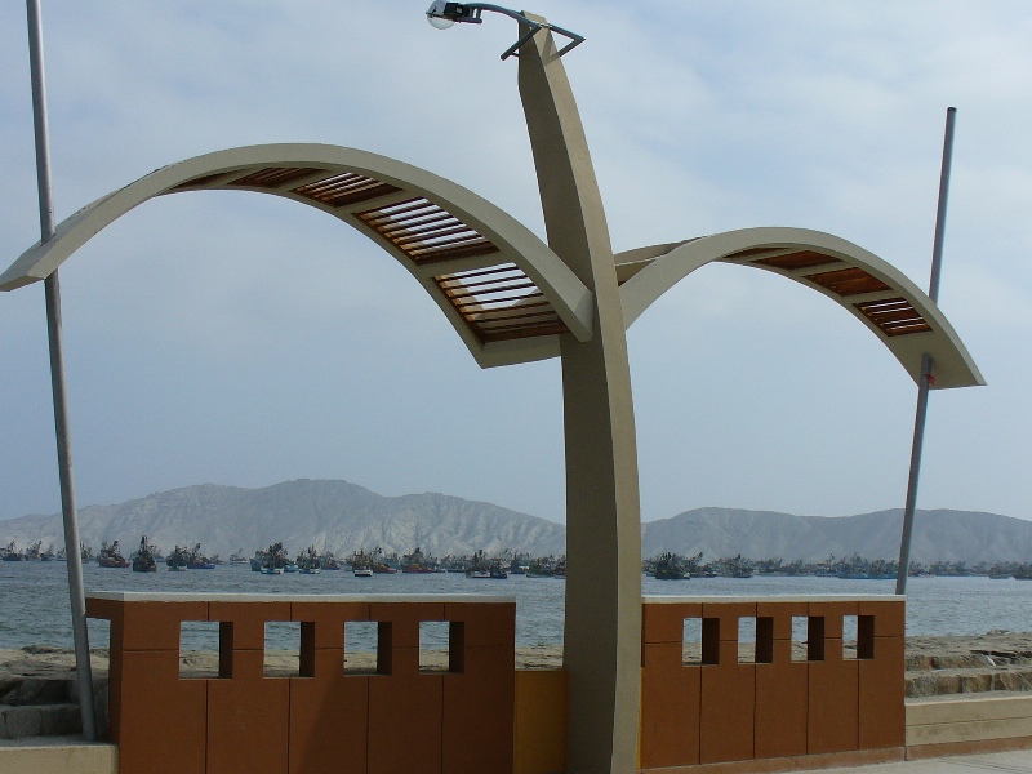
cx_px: 516
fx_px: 1550
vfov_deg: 28.0
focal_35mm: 52
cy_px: 387
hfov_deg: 36.8
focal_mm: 7
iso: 80
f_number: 5.8
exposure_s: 1/640
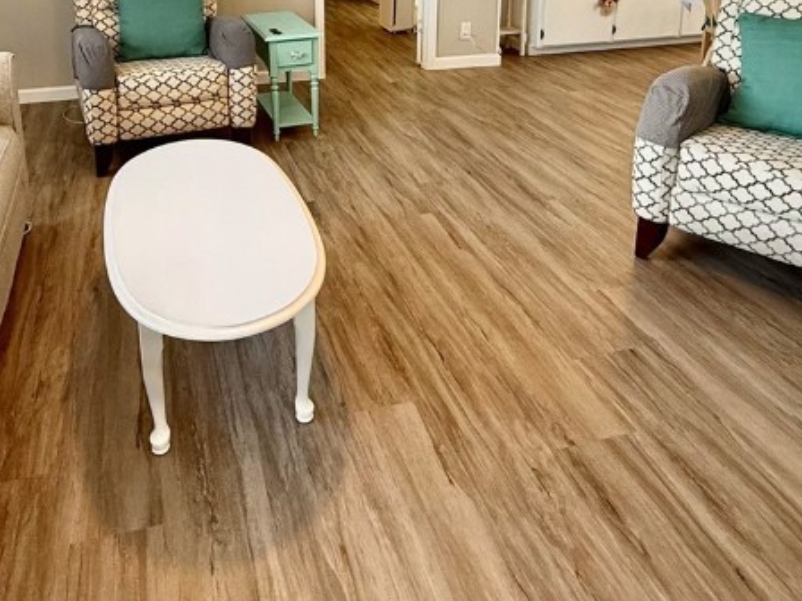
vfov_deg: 39.9
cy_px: 27
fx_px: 741
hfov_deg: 56.4
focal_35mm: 32
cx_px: 326
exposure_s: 1/120
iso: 200
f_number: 2.2
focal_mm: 2.22
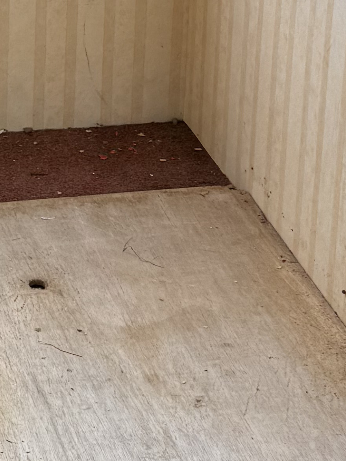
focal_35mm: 117
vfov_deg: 16.2
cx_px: -69
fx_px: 1559
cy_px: -79
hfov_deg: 12.4
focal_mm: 6.76
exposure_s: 1/183
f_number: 1.78
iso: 80
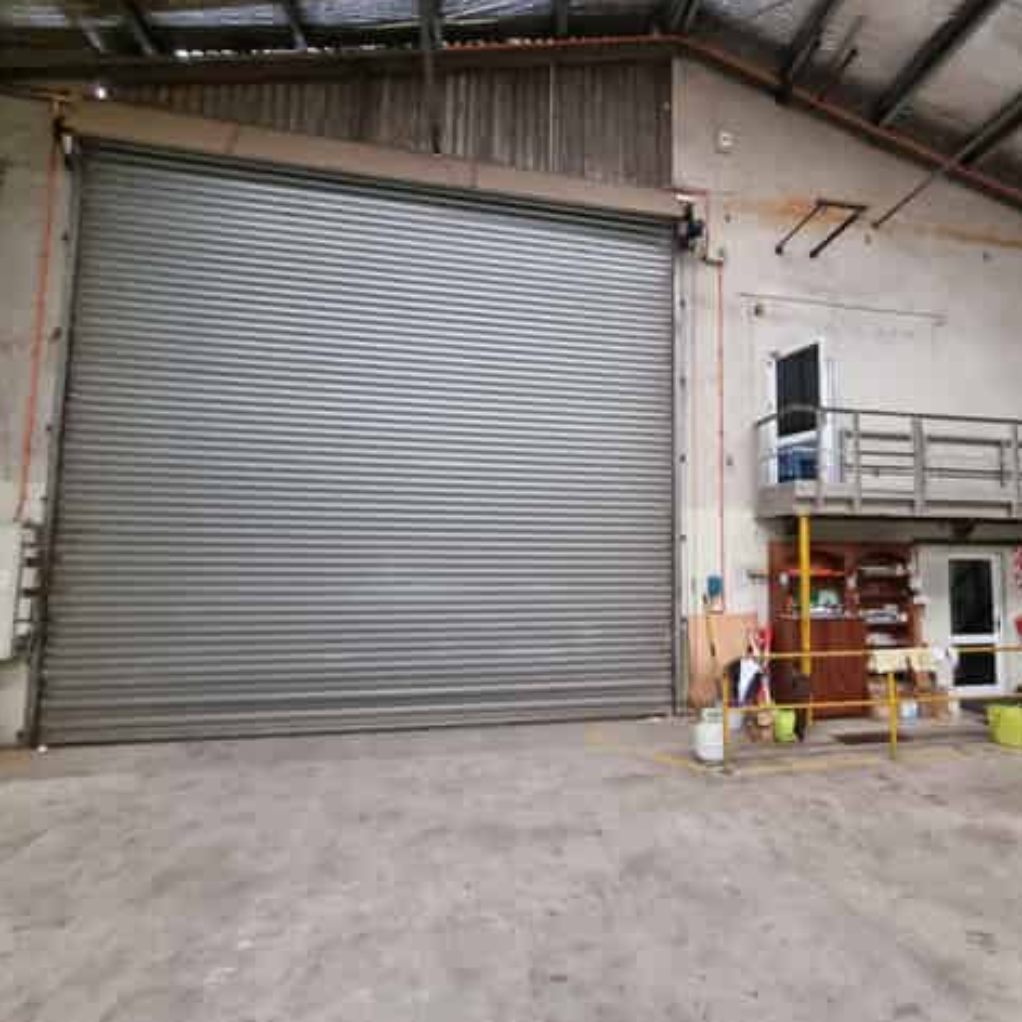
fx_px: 534
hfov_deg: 86.5
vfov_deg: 87.4
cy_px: 514
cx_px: 604
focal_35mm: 16
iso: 640
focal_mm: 2.2
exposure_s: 1/25
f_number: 2.2
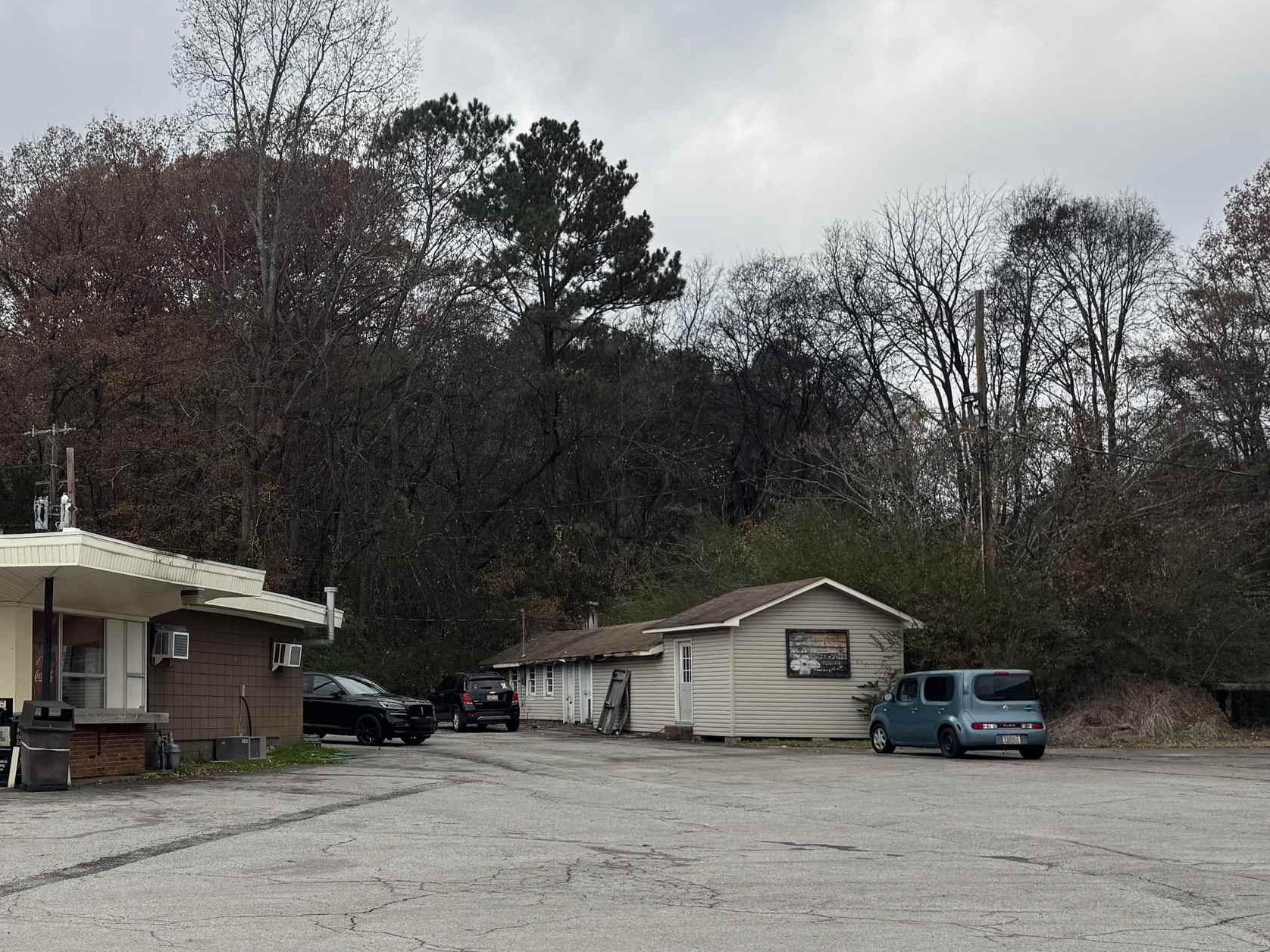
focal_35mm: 44
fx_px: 1614
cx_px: 157
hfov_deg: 40.1
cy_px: 604
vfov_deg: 32.7
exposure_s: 1/2174
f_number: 1.78
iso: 80
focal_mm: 6.76
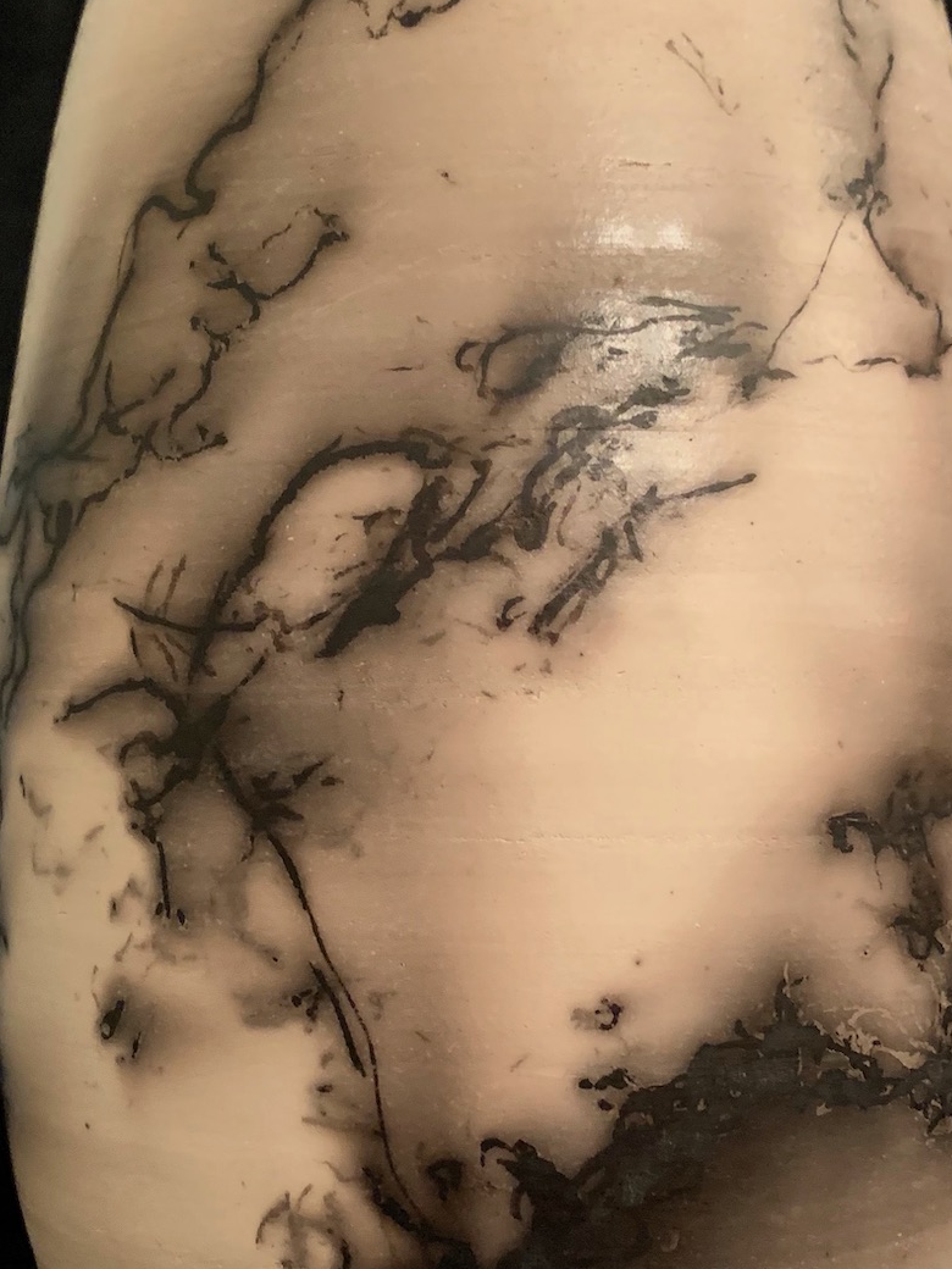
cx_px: 526
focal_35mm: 40
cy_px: 735
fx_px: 1467
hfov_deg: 35.9
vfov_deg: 46.6
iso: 500
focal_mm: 4.25
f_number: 1.8
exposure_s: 1/25
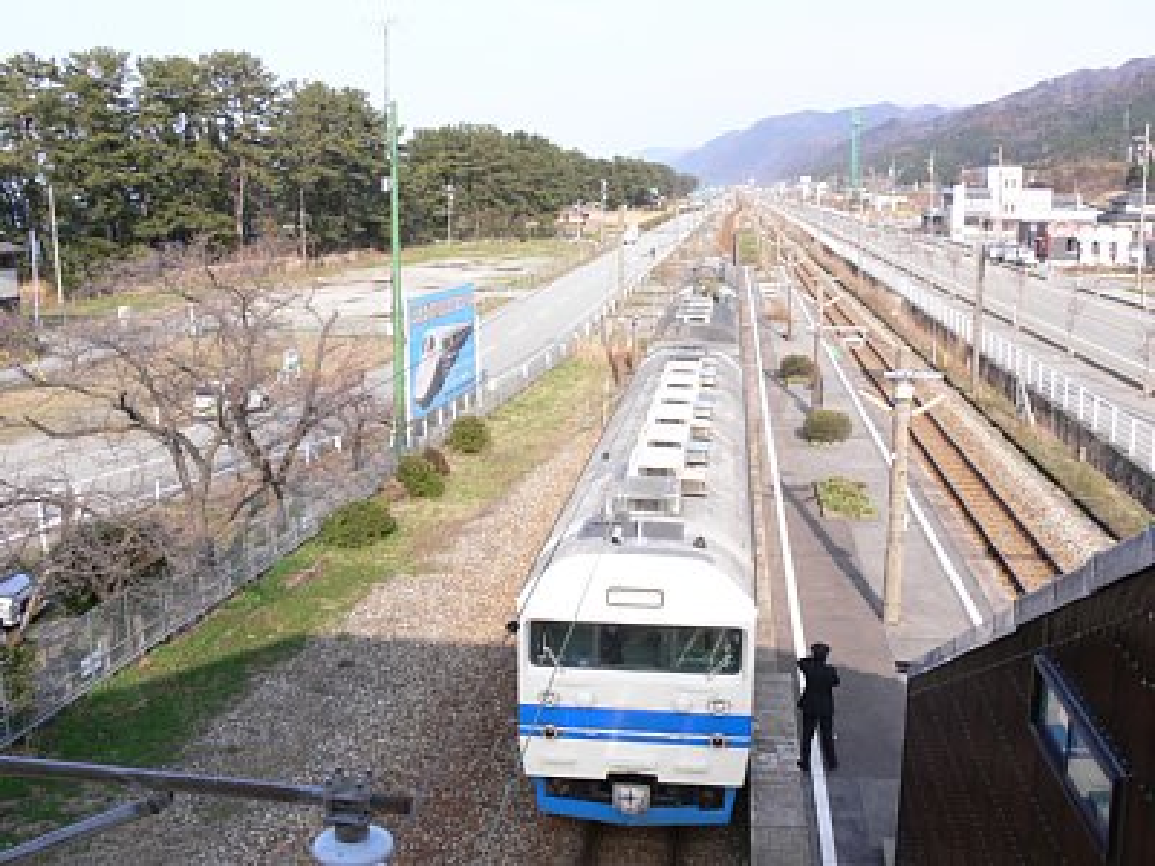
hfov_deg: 52.6
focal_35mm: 35
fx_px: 1168
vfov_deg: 40.7
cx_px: 578
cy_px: 433
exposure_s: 1/100
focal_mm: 7.4
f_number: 5.6
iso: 80
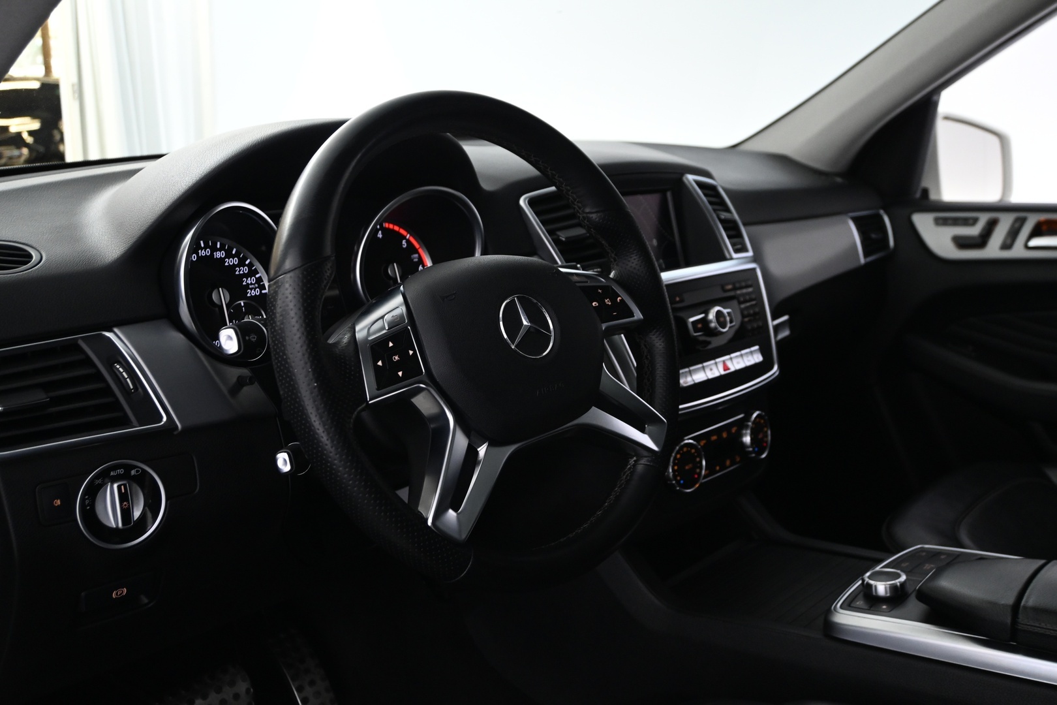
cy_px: 352
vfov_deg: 39.1
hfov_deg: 56.1
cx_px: 528
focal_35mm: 34
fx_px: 991
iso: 1600
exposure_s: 1/20
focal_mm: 22.5
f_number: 4
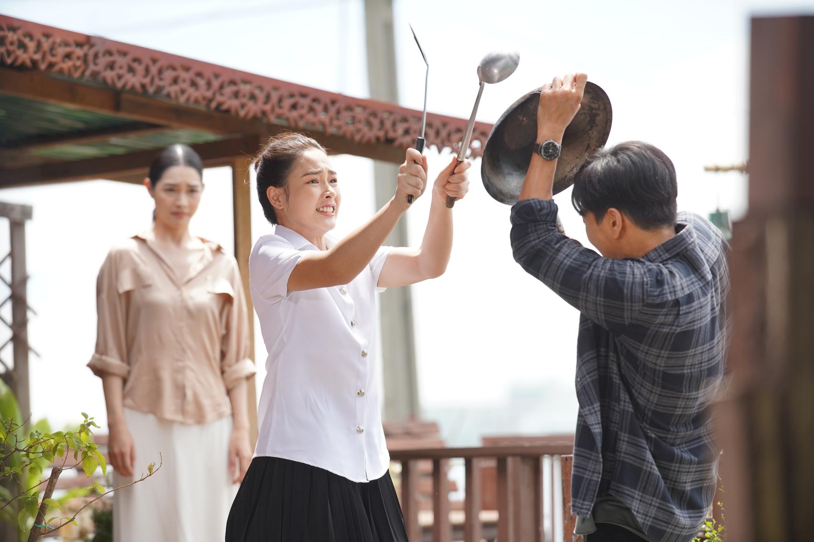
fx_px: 3843
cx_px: 407
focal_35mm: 170
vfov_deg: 8.1
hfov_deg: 12.1
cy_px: 271
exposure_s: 1/1000
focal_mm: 170
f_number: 4
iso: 400
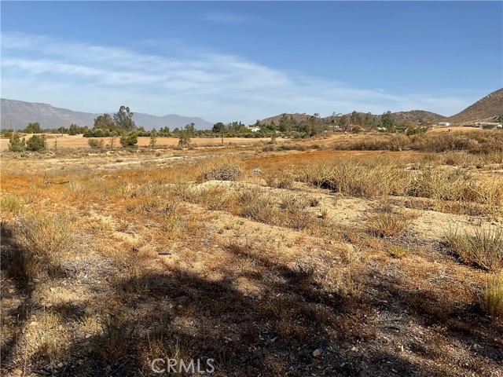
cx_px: 252
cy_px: 188
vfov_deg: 48.2
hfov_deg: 61.7
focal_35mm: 29
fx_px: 421
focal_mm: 3
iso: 16
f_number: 1.8
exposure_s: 1/2227
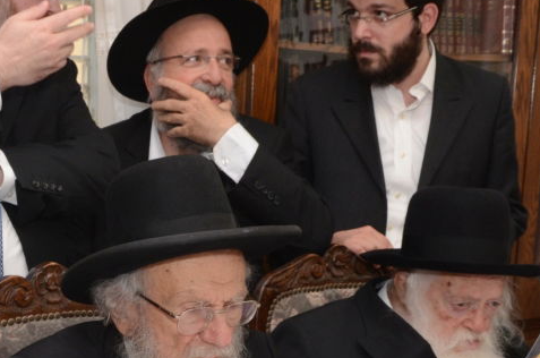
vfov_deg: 17.9
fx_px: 1109
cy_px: 358
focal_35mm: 74
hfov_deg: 26.9
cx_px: 122
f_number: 9
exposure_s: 1/125
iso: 1250
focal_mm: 23
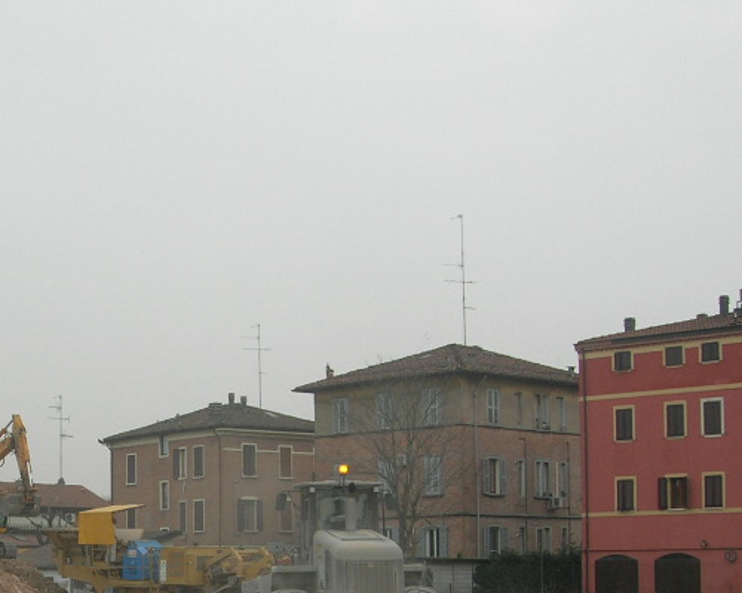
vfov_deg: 19.7
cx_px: 73
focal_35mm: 76
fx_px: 1669
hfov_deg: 24.3
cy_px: 553
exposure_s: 1/163
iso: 64
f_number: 4.8
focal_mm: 7.8
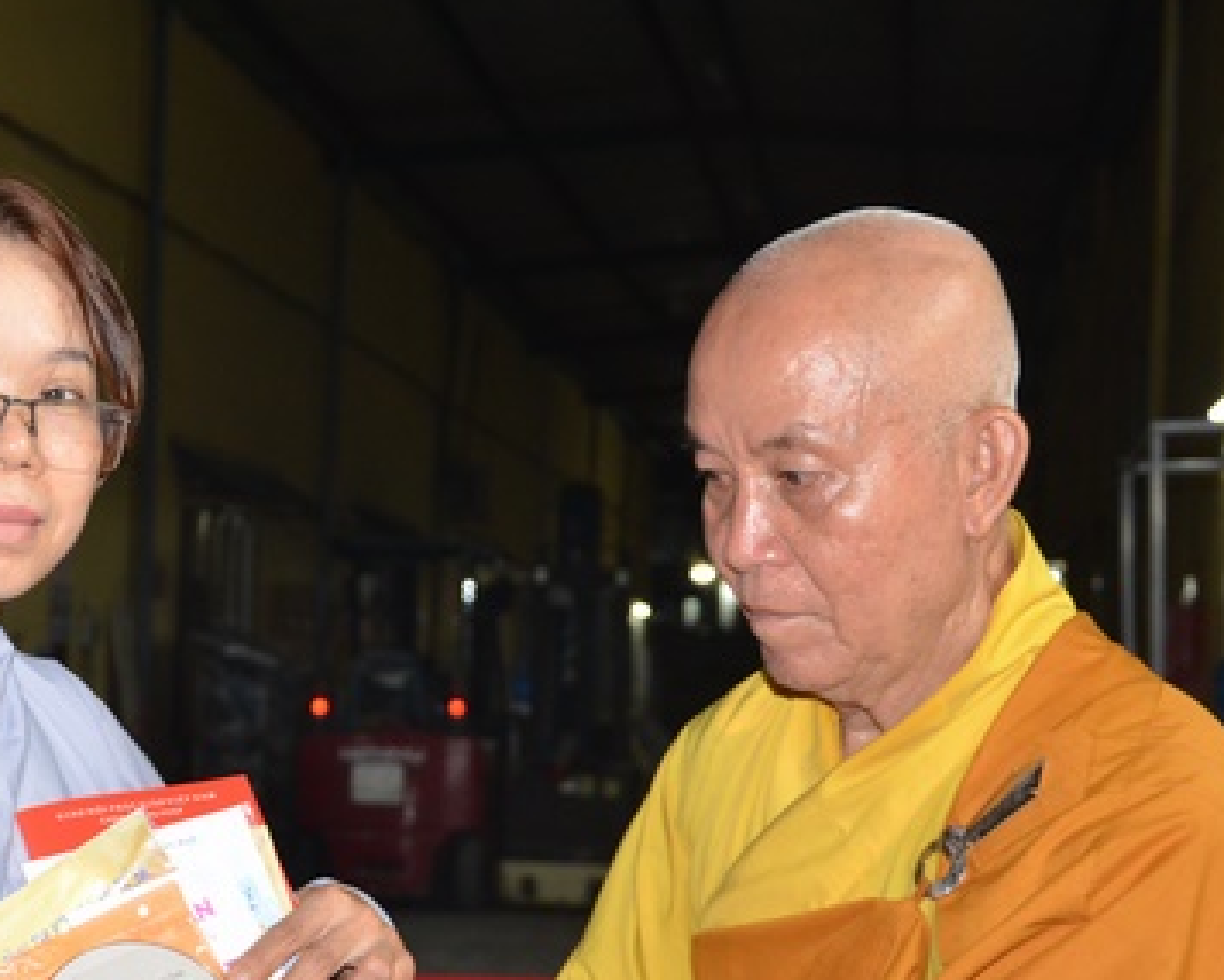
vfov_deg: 18.6
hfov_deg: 23.1
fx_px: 2971
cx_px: 323
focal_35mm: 82
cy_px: 707
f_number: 5
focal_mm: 32
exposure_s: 1/60
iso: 1000
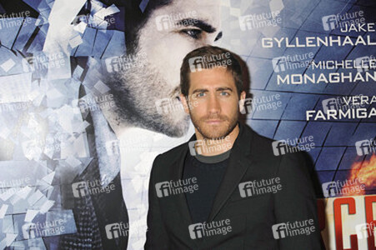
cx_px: 188
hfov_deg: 30.5
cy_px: 125
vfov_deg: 20.6
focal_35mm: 66
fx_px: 689
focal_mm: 66
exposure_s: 1/160
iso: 800
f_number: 6.3
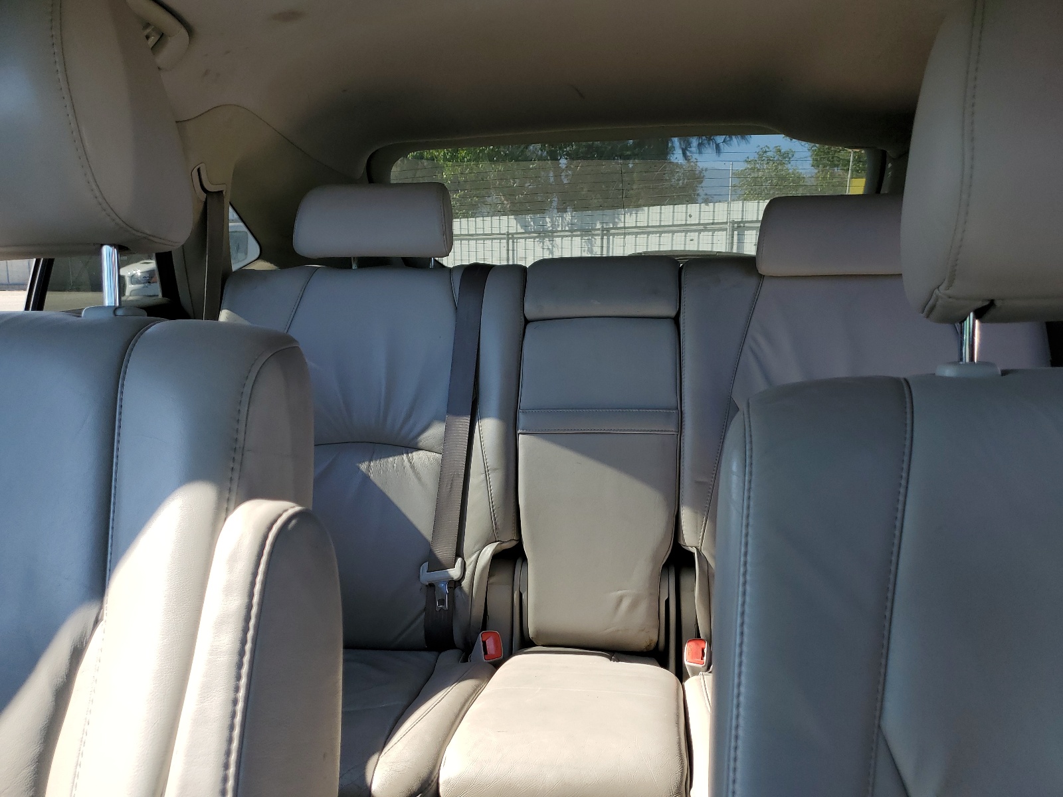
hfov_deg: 67.3
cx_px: 532
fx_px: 798
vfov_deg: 53.1
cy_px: 398
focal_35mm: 26
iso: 50
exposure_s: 1/1000
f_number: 1.5
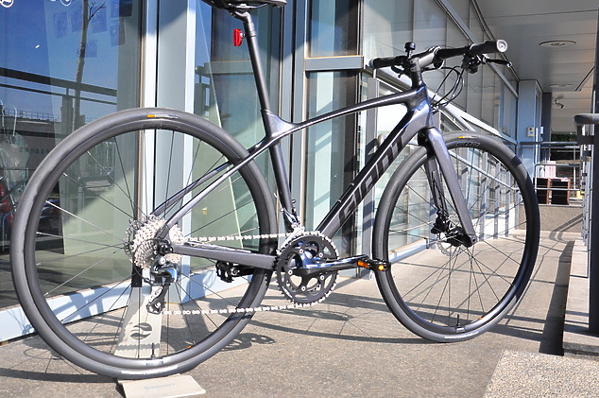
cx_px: 292
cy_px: 176
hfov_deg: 45.9
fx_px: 707
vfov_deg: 31.4
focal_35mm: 43
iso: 400
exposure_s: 1/1250
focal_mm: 25
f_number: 6.3
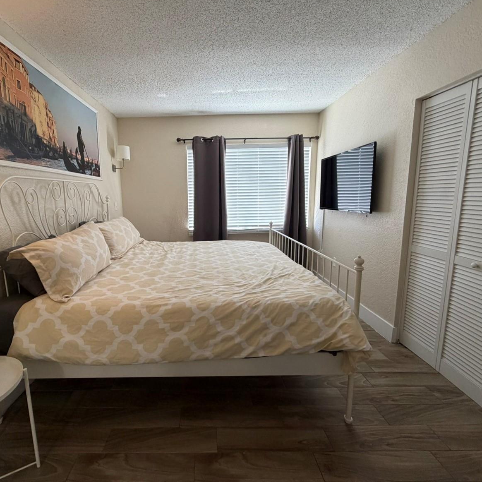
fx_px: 268
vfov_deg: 84.0
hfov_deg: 83.4
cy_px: 236
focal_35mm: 17
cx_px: 206
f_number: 2.2
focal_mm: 2.22
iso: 250
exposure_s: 1/120
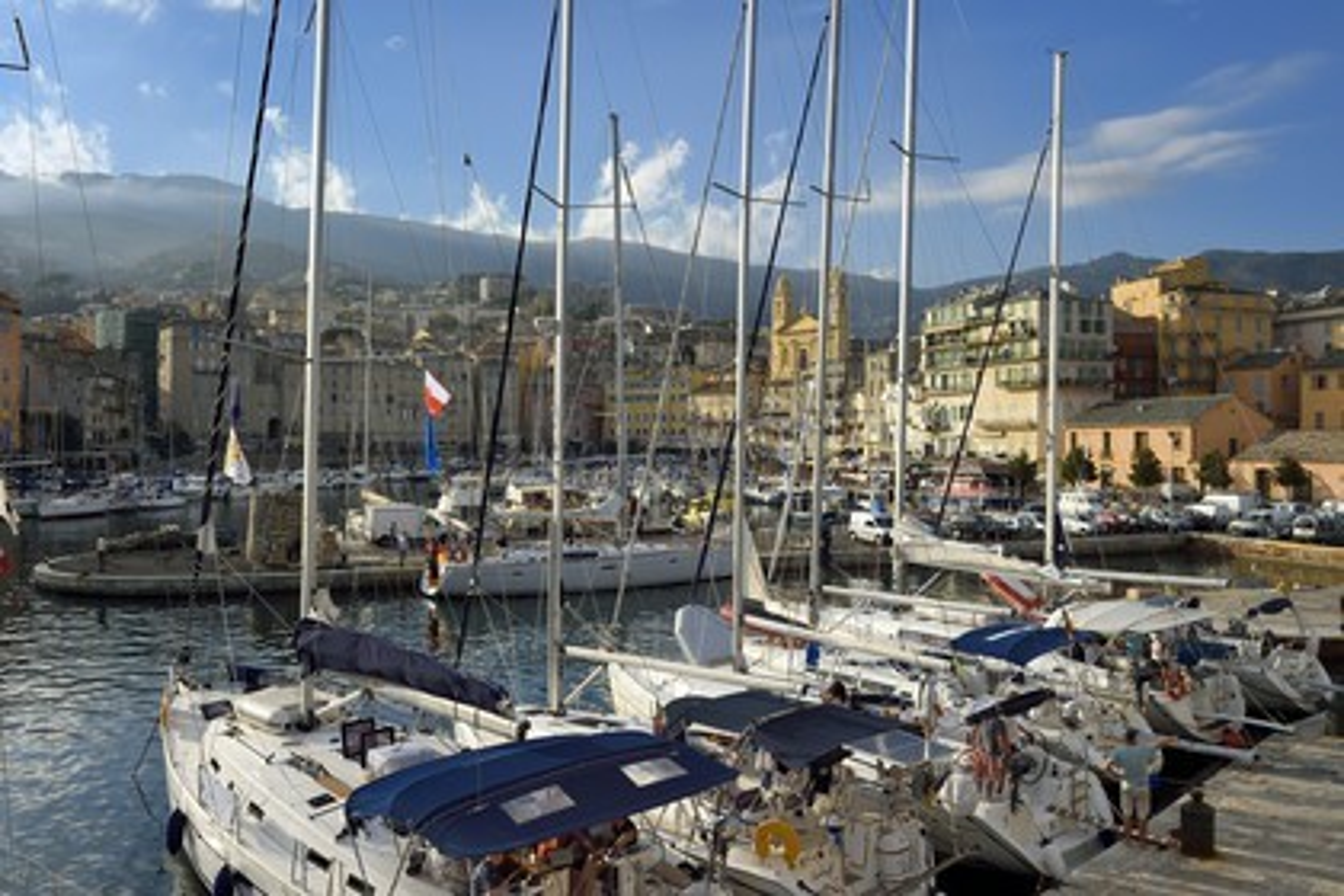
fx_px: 1045
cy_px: 448
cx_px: 672
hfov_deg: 65.5
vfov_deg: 46.4
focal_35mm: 28
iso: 200
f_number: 13
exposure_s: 1/250
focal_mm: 28
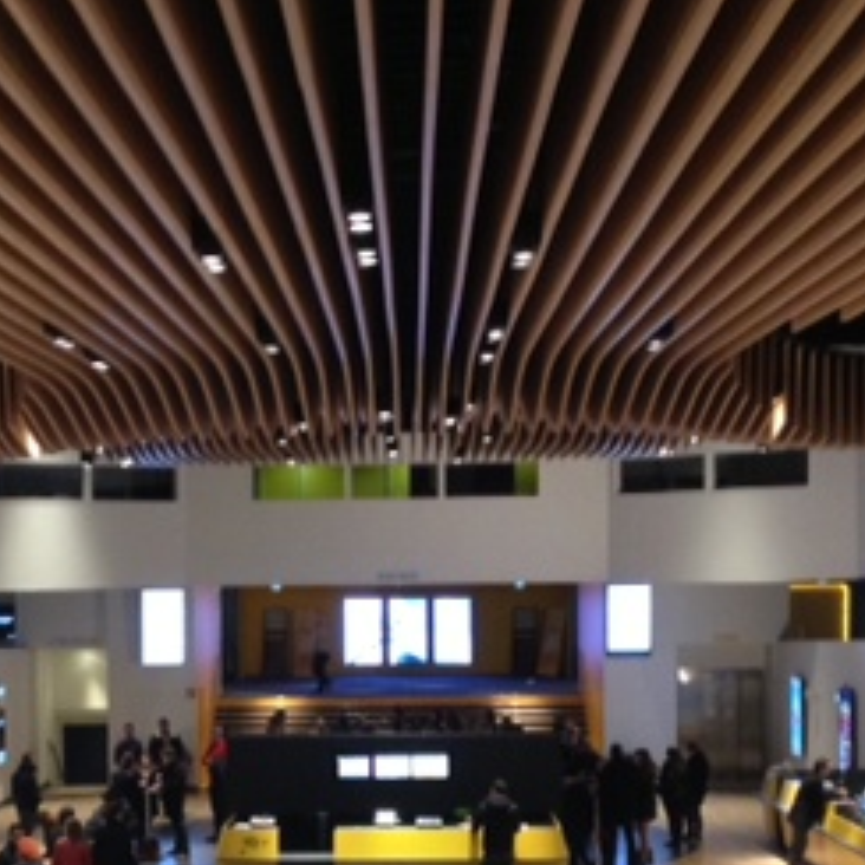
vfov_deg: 21.2
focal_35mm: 81
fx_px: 2290
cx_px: 266
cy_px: 670
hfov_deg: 21.3
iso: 200
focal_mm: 4.28
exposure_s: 1/20
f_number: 2.4
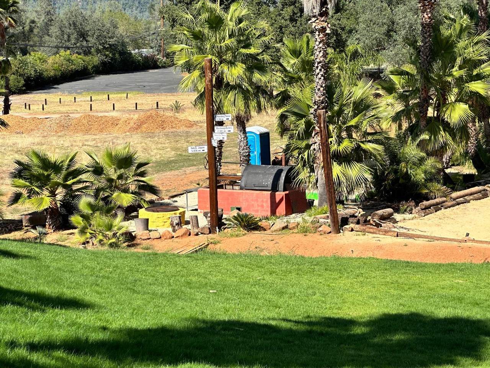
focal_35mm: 77
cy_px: 184
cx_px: 245
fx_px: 1090
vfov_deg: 19.1
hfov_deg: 25.3
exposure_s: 1/657
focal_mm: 9
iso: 32
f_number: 2.8
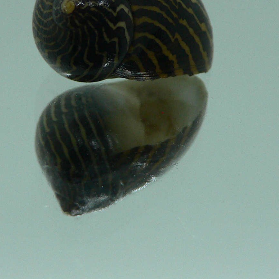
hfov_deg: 24.0
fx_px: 657
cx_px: 126
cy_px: 65
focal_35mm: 72
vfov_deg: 23.7
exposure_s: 1/60
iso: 80
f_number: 2.8
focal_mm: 4.6
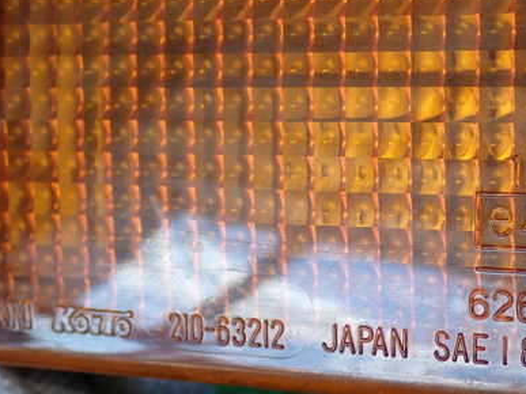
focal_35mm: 90
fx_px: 1367
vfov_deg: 16.4
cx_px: 351
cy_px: 243
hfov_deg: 21.7
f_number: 3.5
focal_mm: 10.35
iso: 200
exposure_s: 1/80
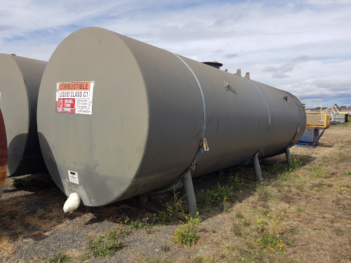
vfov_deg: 53.1
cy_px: 132
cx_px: 176
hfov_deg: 67.3
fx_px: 264
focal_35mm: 26
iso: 40
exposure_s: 1/2472
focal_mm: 4.2
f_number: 1.7
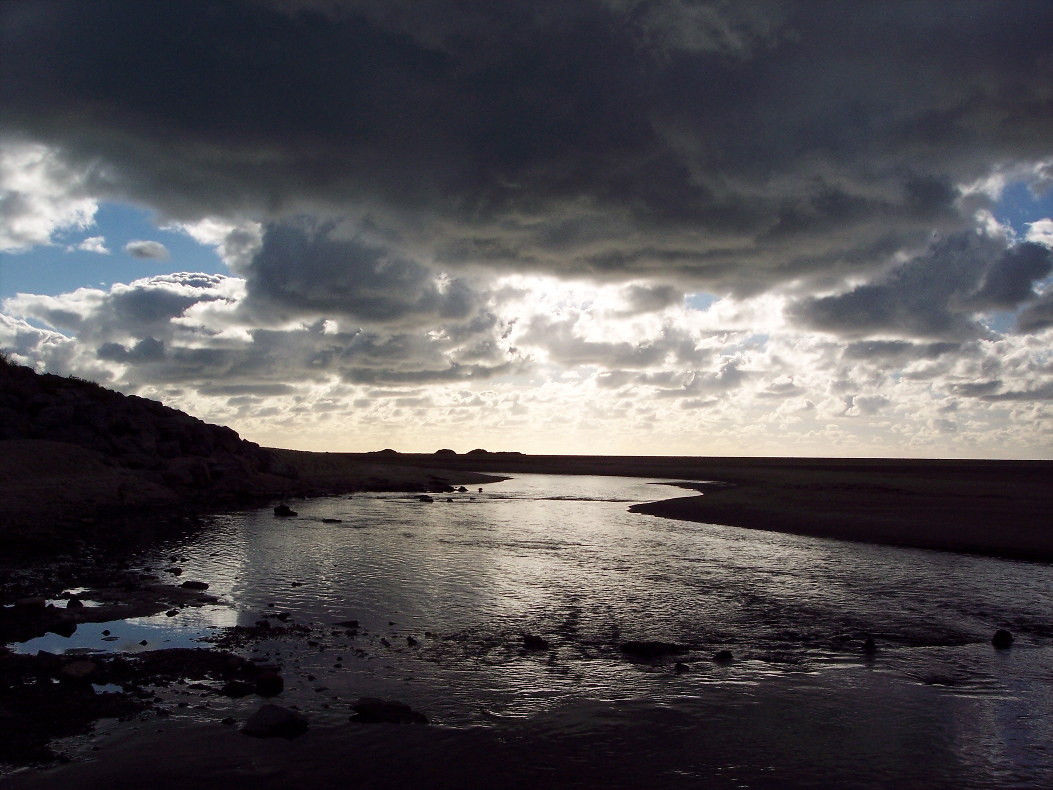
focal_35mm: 39
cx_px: 526
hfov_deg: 47.9
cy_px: 395
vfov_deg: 36.8
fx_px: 1186
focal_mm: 8
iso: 100
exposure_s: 1/1000
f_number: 5.6
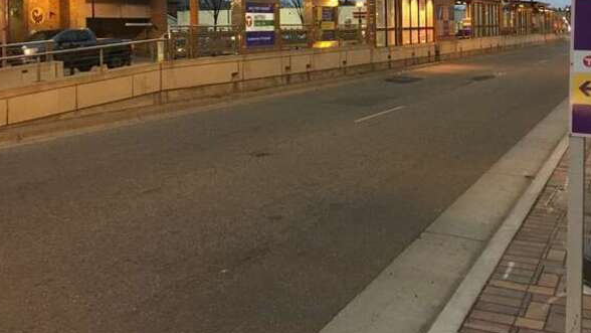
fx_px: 674
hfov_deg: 46.9
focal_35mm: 43
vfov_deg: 26.8
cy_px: 35
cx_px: 370
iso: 160
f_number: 2.2
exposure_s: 1/30
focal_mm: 4.15
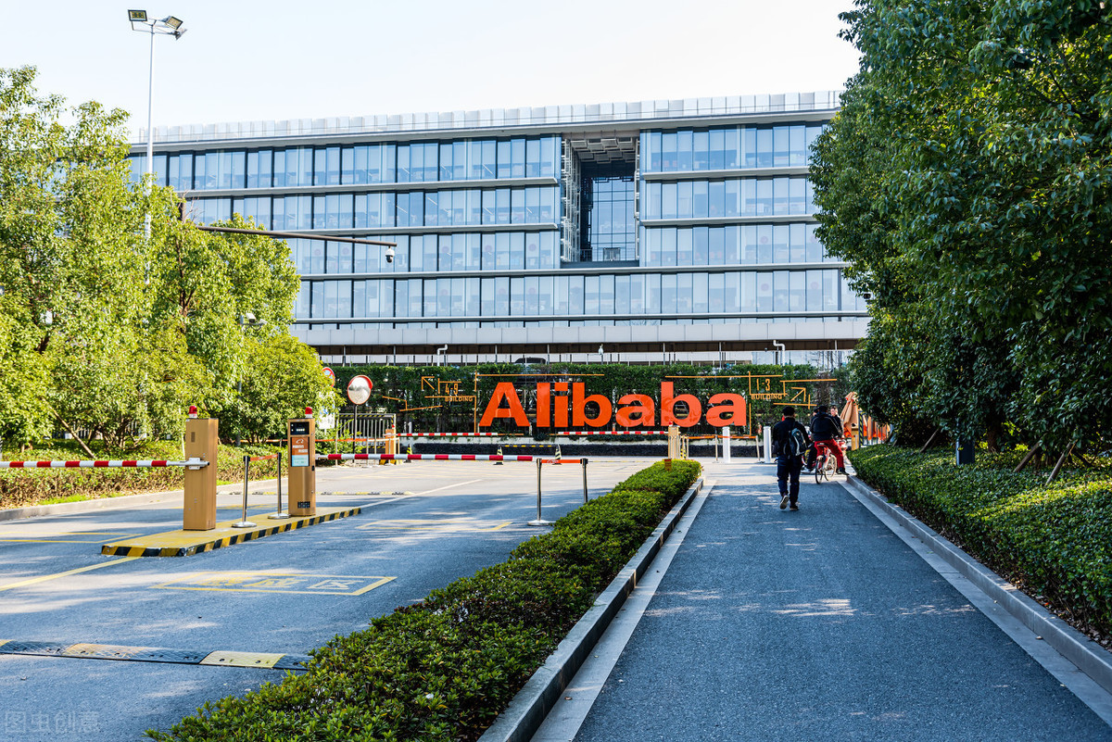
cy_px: 371
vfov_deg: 38.9
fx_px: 1051
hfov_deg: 55.8
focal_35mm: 34
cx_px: 556
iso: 72
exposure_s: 1/40
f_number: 6.3
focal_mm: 34
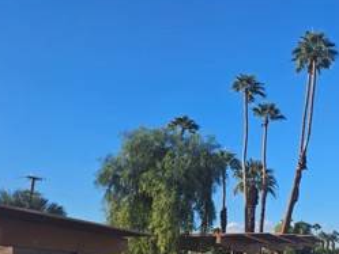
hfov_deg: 29.3
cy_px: 156
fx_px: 578
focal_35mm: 59
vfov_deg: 24.8
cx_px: 378
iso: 25
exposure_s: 1/1276
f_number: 1.8
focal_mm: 5.4
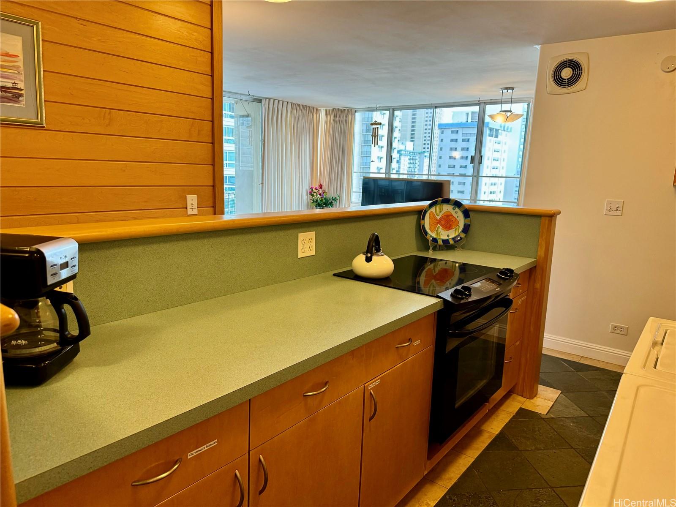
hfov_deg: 71.6
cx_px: 338
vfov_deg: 56.8
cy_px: 254
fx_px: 469
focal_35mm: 24
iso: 200
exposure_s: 1/120
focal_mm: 6.76
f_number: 1.78
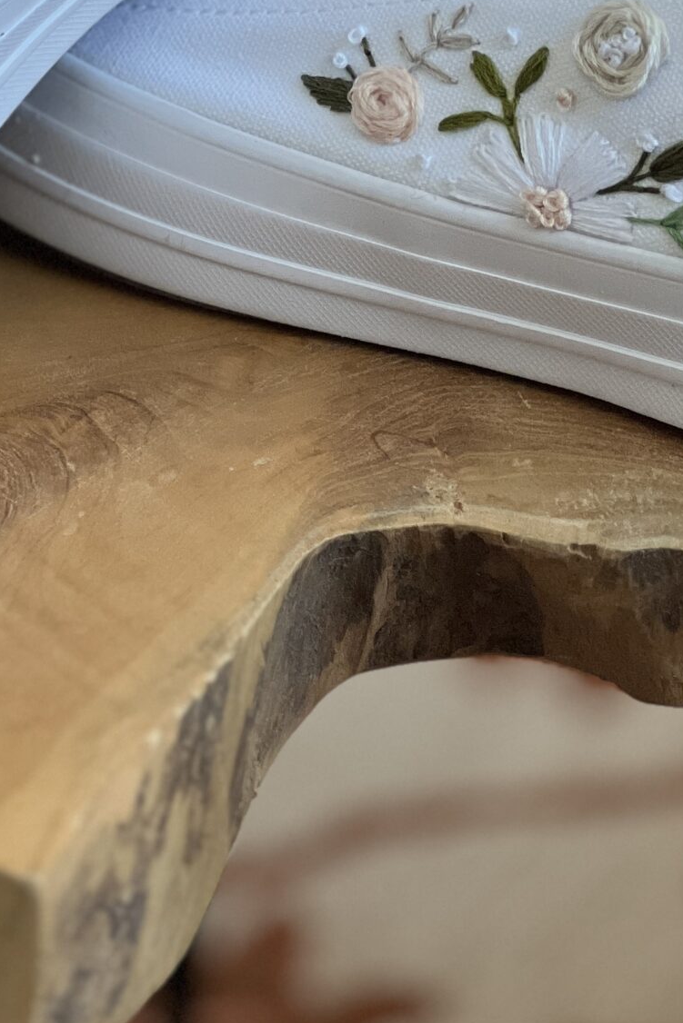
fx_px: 5177
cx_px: 360
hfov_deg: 7.5
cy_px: -77
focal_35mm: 182
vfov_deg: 11.2
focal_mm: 9
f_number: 2.8
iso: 250
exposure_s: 1/107
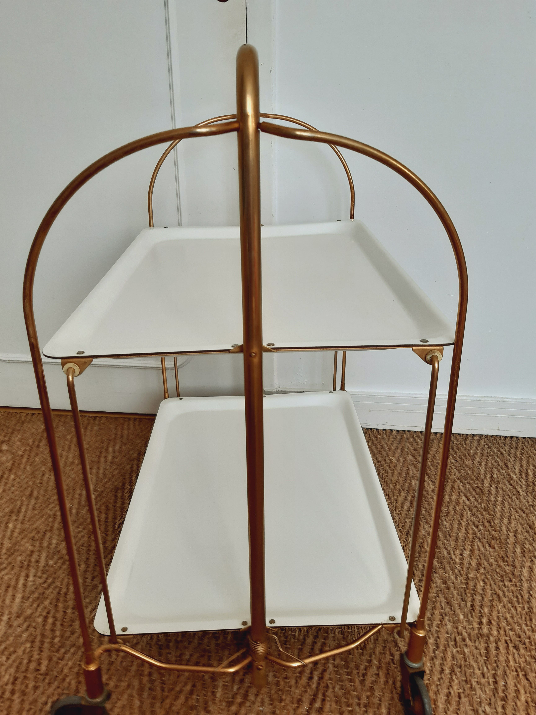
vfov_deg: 67.3
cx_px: 268
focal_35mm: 26
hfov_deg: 53.1
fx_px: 537
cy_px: 358
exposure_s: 1/50
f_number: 1.7
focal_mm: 3.92
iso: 40
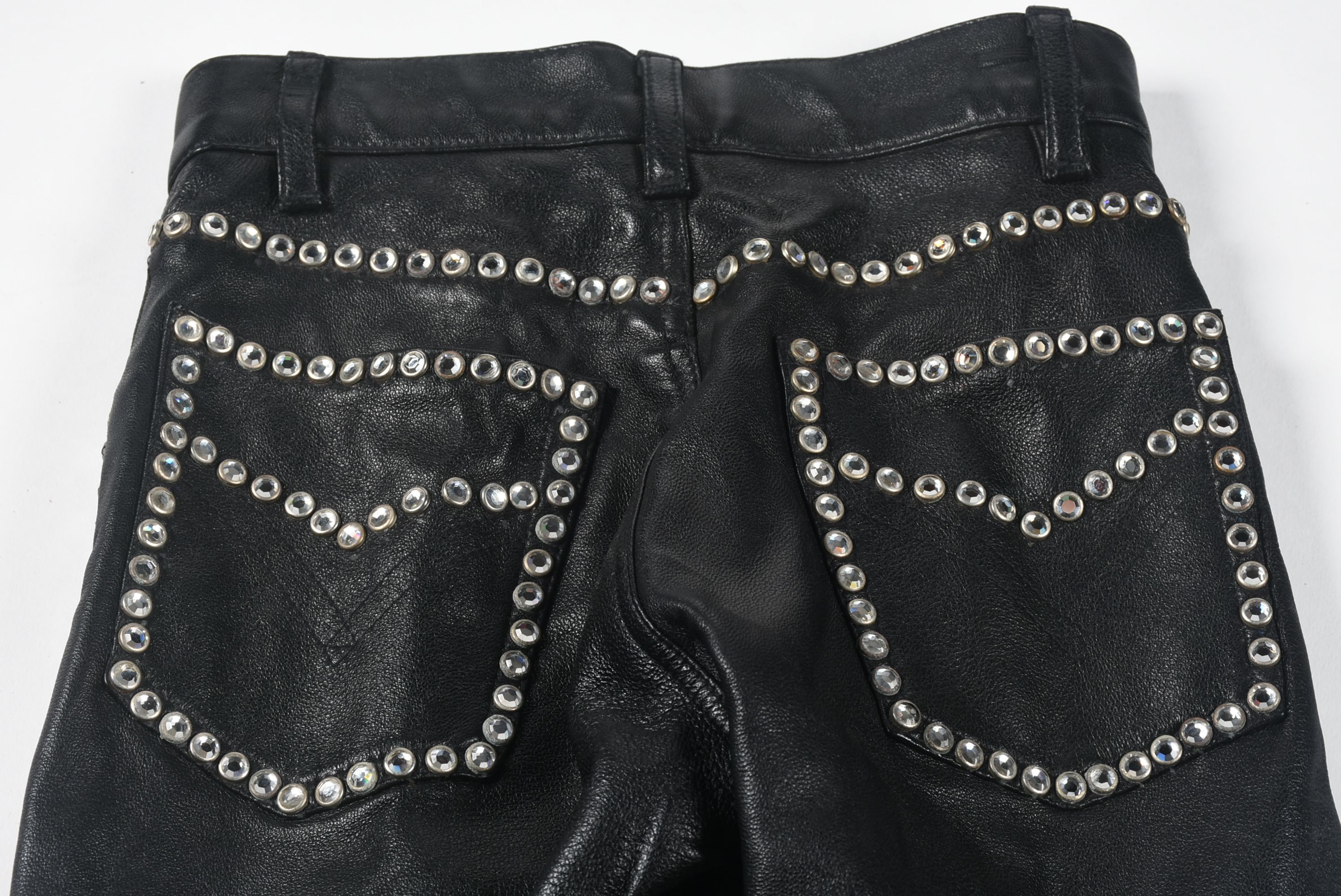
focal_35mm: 78
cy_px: 448
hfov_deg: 26.0
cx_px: 670
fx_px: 2908
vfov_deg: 17.5
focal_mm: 52
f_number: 10
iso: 200
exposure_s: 1/125
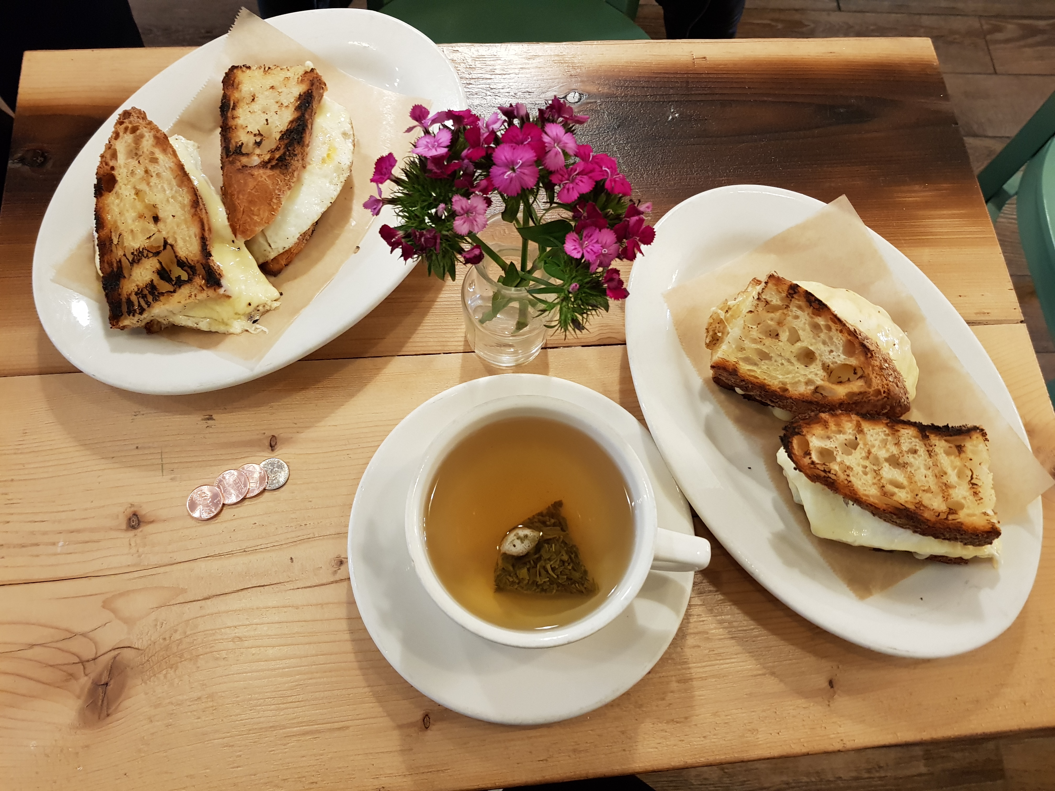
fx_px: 792
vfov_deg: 53.1
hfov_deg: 67.3
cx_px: 528
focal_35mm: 26
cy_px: 396
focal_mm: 4.2
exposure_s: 1/15
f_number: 1.7
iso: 200
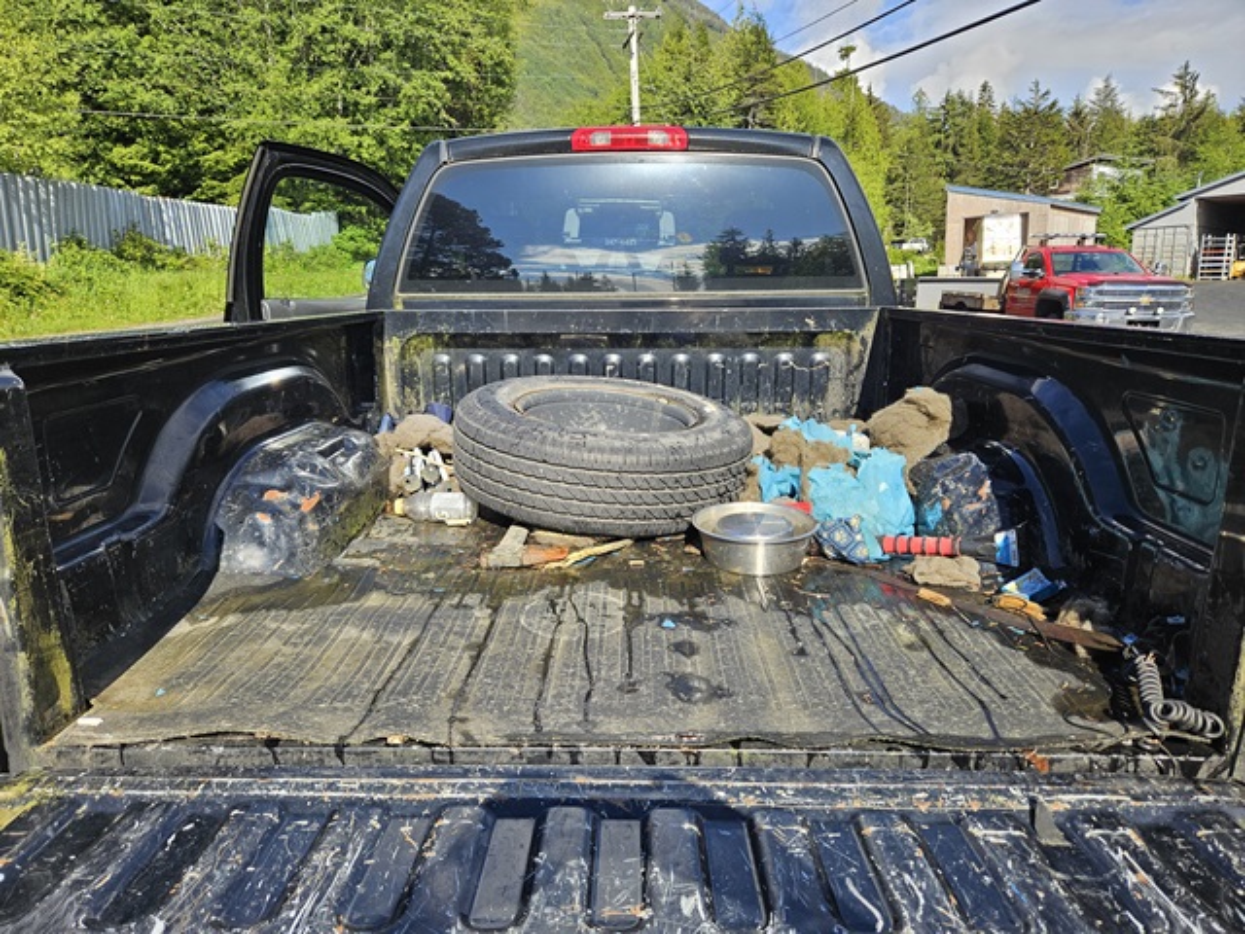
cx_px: 622
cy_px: 467
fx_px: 827
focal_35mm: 23
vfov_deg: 58.9
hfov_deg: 73.9
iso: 40
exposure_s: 1/1290
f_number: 1.8
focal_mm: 5.4
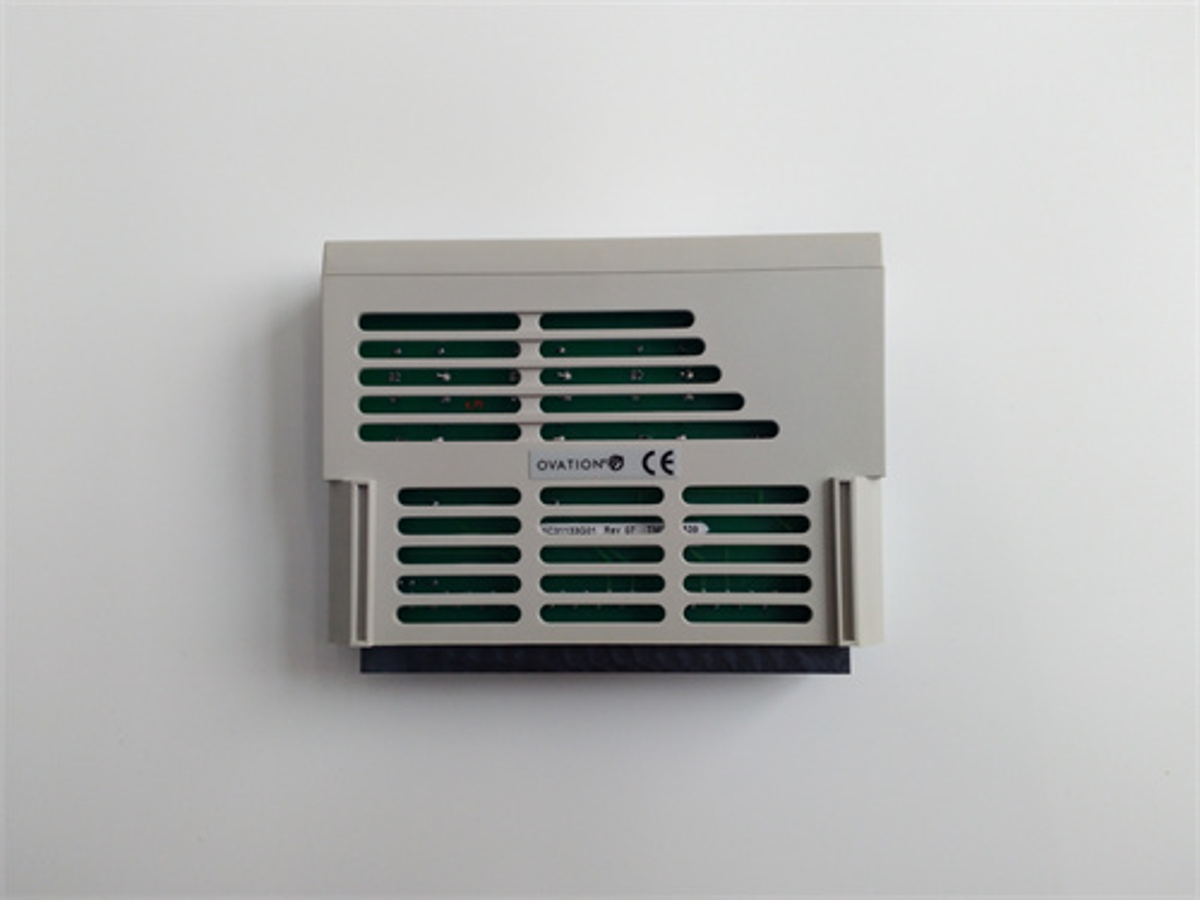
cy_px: 450
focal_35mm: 27
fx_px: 936
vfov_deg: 51.4
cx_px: 600
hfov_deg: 65.3
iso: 113
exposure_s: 1/33
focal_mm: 3.79
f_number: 2
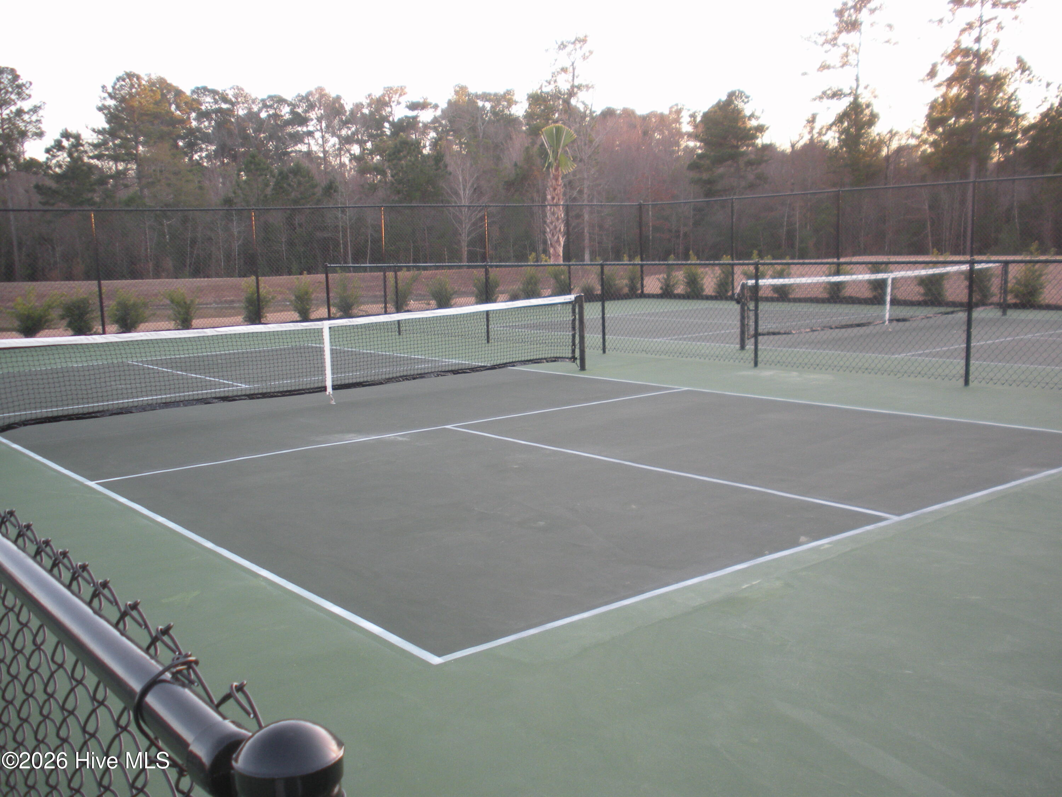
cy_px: 398
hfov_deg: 52.6
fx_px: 1074
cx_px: 531
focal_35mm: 35
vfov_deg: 40.7
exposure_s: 1/62.3
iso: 144
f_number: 3.5
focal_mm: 6.3
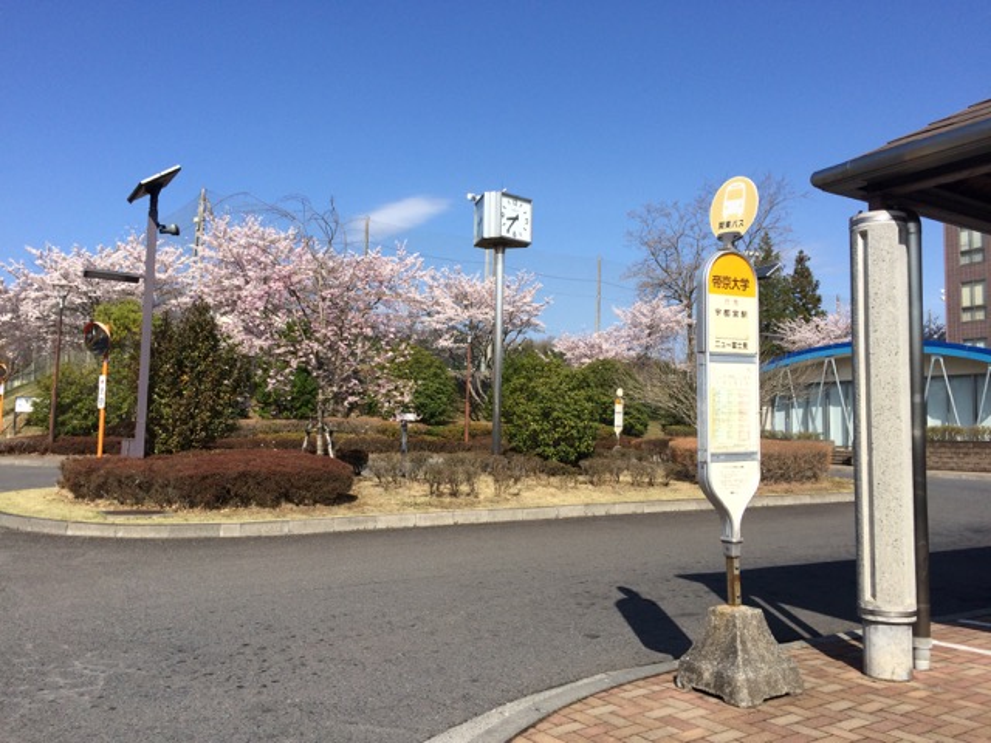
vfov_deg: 48.2
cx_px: 496
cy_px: 372
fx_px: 830
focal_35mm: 29
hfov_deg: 61.7
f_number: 2.2
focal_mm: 4.15
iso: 32
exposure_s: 1/2283
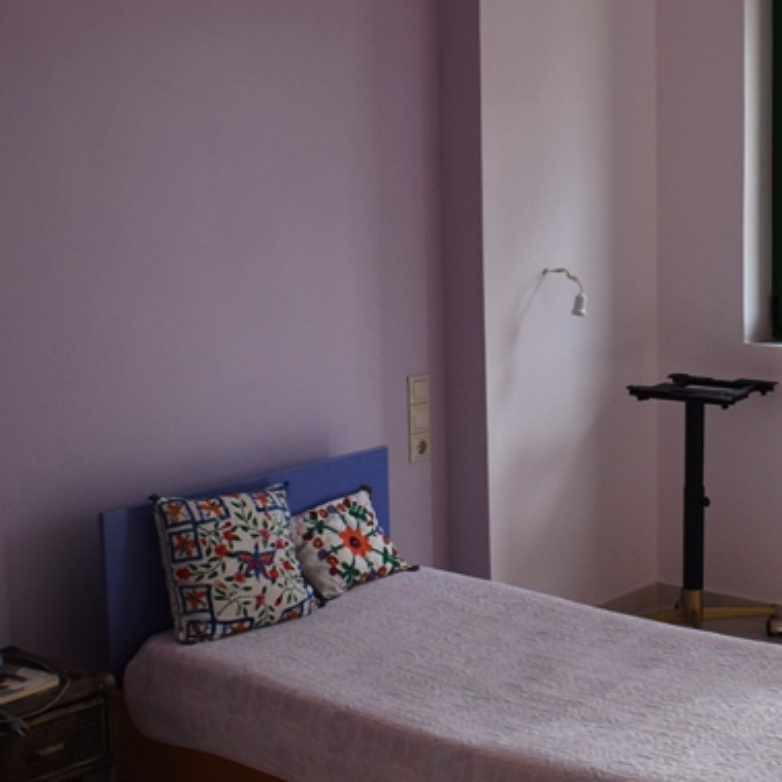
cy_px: 341
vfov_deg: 27.7
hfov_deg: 27.0
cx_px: 654
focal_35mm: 62
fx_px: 1585
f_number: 5
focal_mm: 18
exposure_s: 1/100
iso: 400
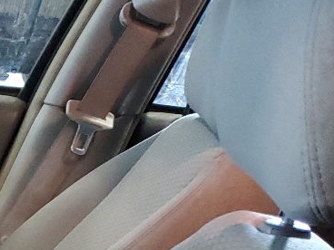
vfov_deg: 11.8
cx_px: -368
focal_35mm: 113
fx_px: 1090
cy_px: 487
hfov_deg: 14.1
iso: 340
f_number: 1.5
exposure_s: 1/30
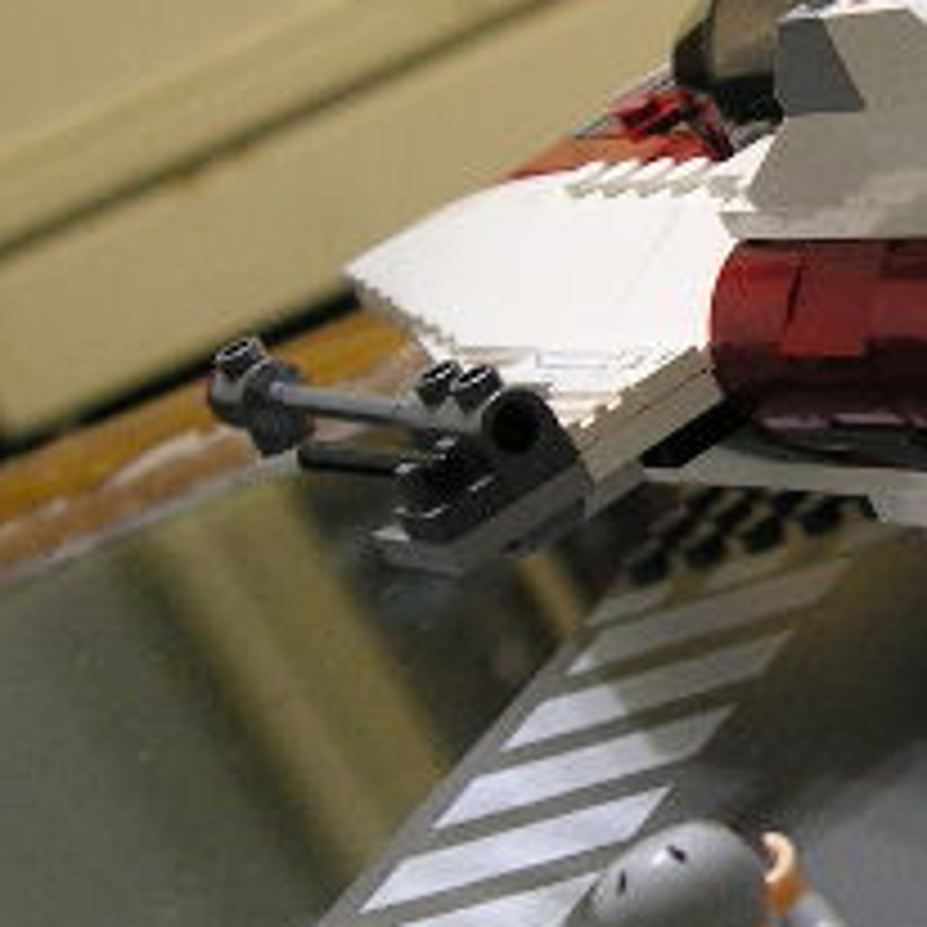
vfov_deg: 10.3
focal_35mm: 170
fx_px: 5151
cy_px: 450
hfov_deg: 10.0
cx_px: 1292
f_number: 3.3
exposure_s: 1/12
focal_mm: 12.8
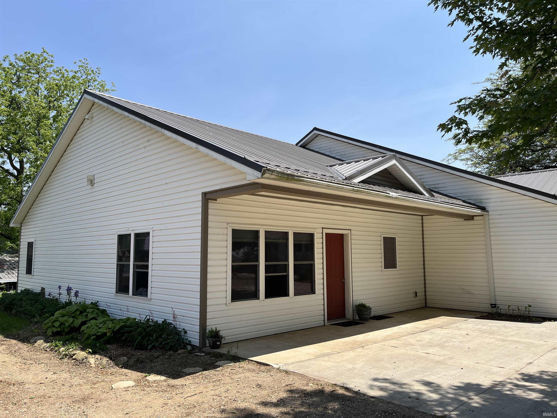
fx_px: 418
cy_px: 209
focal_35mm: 26
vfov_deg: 53.1
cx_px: 278
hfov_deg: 67.3
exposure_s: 1/3049
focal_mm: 5.1
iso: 50
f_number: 1.6
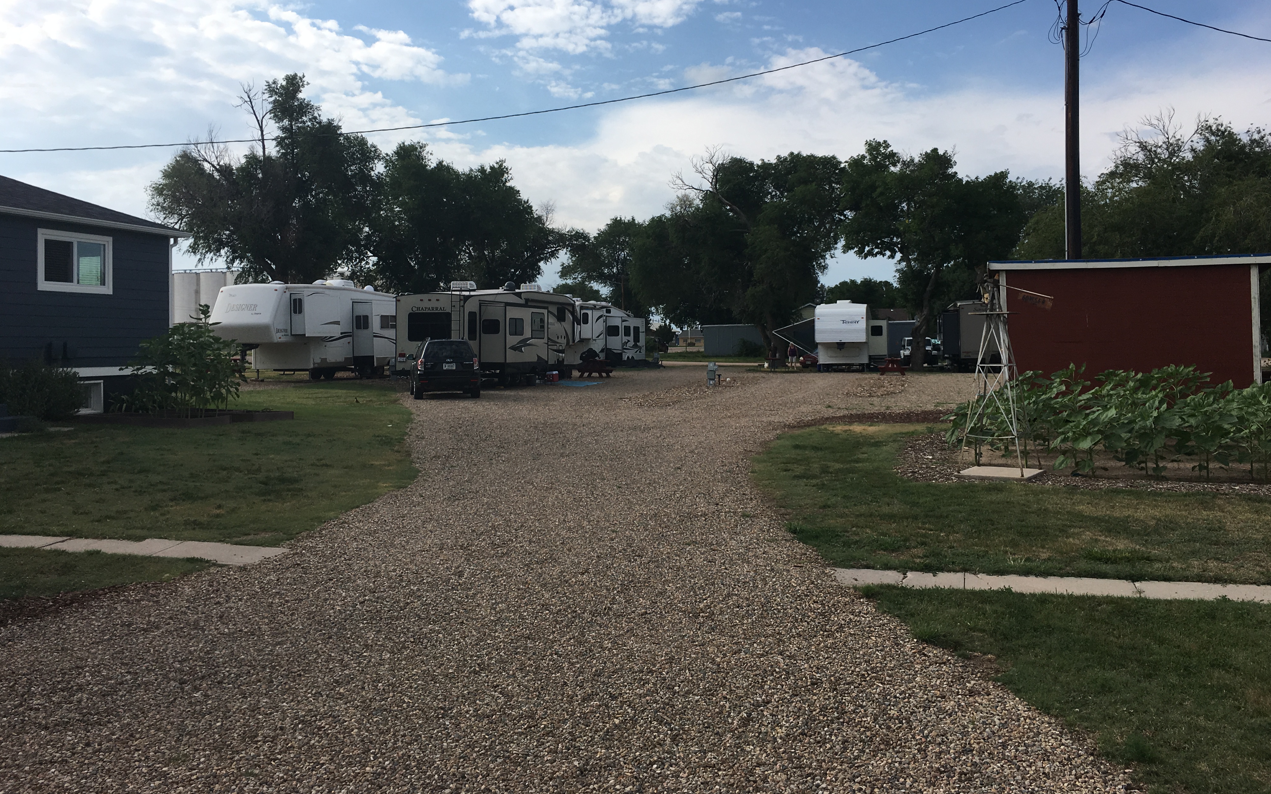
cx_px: 633
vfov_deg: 40.5
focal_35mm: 31
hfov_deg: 61.2
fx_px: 1074
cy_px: 329
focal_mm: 4.15
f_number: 2.2
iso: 25
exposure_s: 1/1832
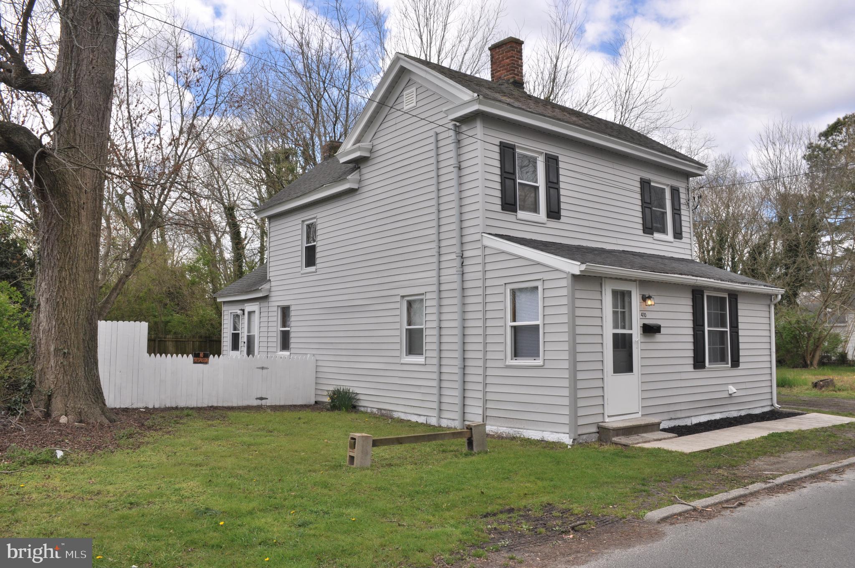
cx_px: 428
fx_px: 640
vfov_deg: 47.8
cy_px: 284
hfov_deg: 67.4
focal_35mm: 27
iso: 200
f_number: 13
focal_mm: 18
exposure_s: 1/160
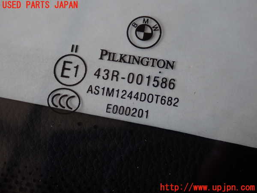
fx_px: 431
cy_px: 96
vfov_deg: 25.2
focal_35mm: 58
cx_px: 128
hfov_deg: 33.2
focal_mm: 10.35
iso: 100
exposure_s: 1/125
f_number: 3.5
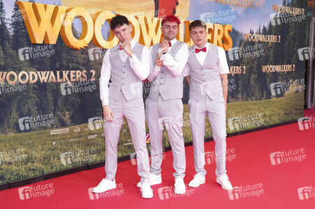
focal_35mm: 48
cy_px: 104
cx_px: 158
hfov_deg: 41.1
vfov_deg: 28.0
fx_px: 420
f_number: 5
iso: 1250
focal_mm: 48
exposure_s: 1/160
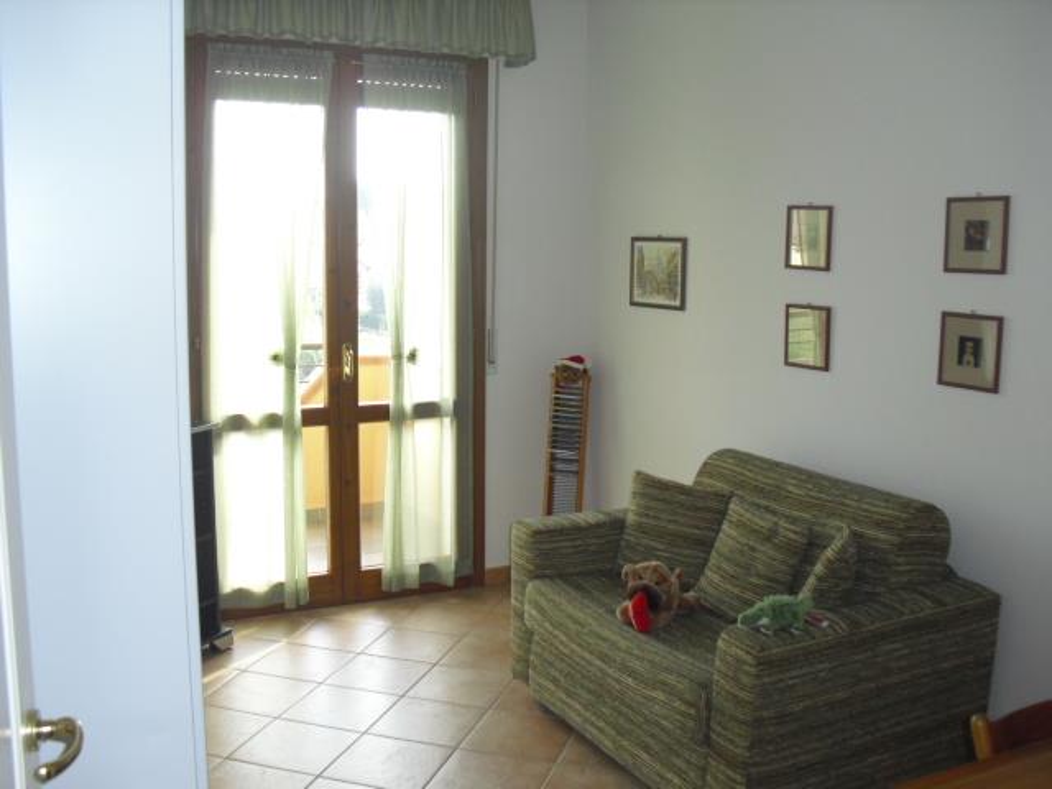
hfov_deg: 51.4
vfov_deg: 39.7
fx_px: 1094
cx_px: 526
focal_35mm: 36
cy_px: 394
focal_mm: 6.3
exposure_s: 1/125
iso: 200
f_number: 3.1
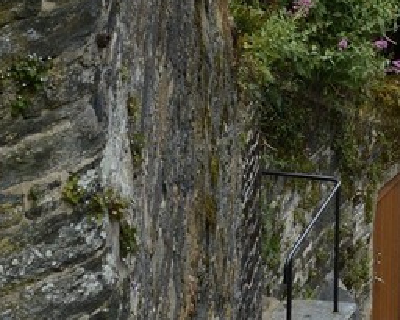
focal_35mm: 410
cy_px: -292
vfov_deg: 3.7
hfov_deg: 4.7
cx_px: 491
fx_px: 4856
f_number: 11
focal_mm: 70
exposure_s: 1/200
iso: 800
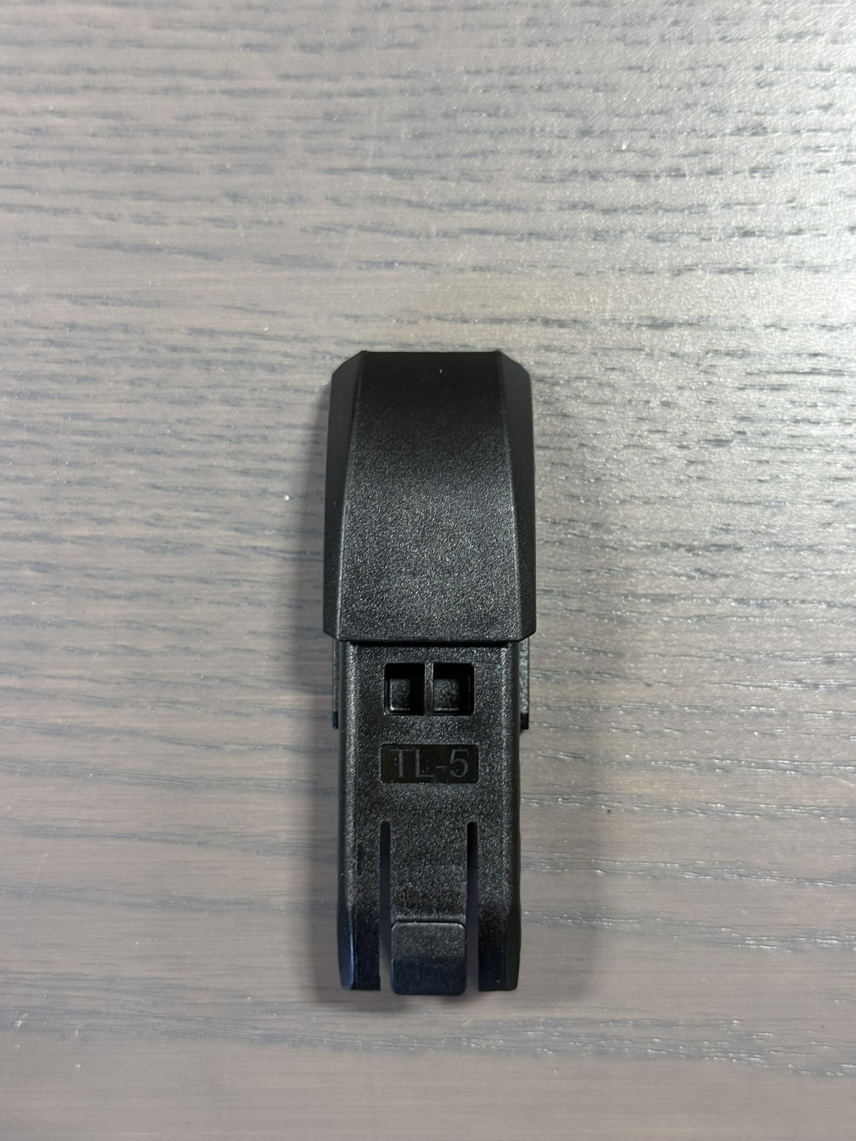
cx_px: 428
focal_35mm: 48
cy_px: 570
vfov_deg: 39.7
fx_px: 1583
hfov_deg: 30.3
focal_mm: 6.76
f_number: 1.78
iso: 250
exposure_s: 1/60
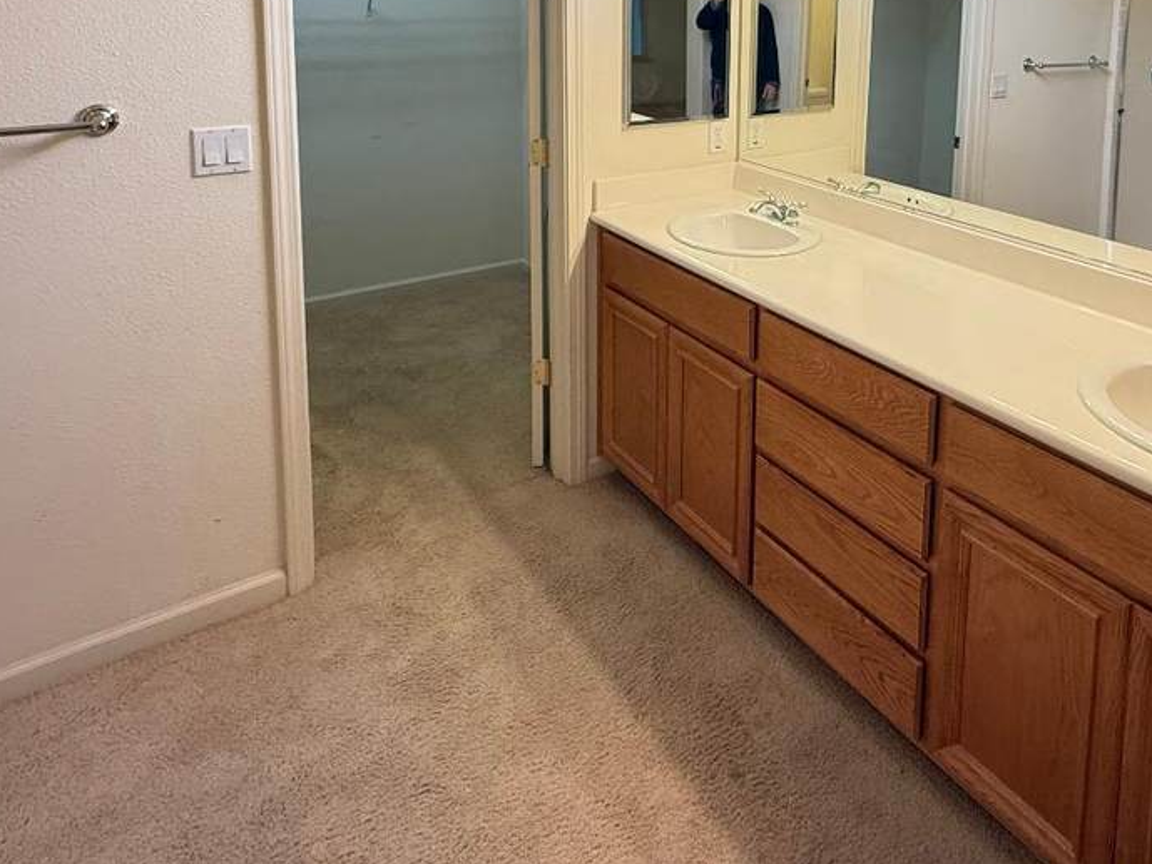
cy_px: 82
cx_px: 809
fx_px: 865
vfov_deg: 47.5
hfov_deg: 64.7
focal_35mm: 26
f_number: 2.2
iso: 400
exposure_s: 1/120
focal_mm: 2.22
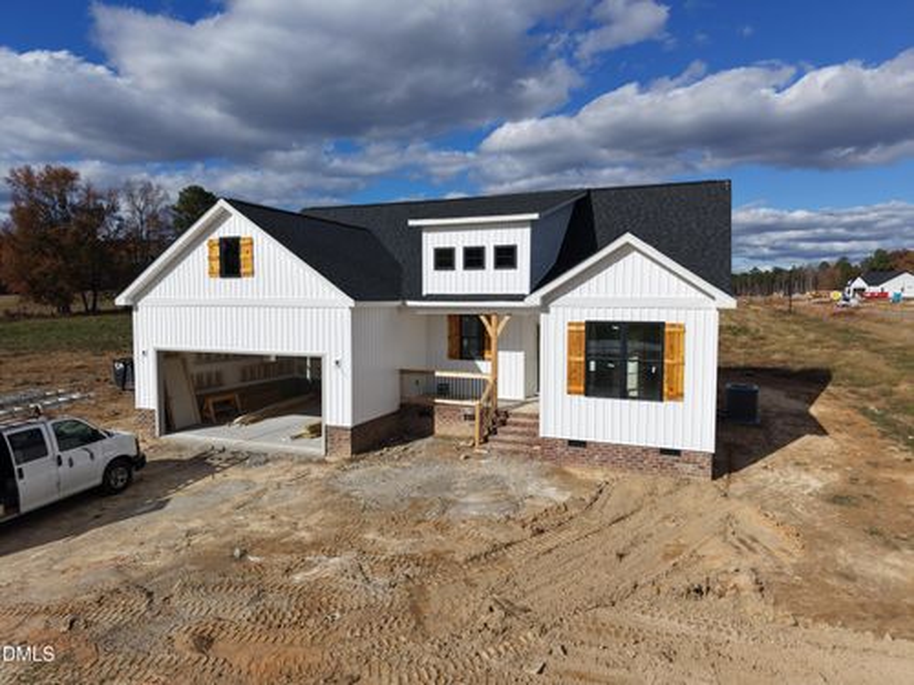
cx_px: 457
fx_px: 634
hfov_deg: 71.6
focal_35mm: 24
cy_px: 342
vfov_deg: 56.8
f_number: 1.8
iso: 150
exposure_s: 1/8000
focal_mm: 8.67
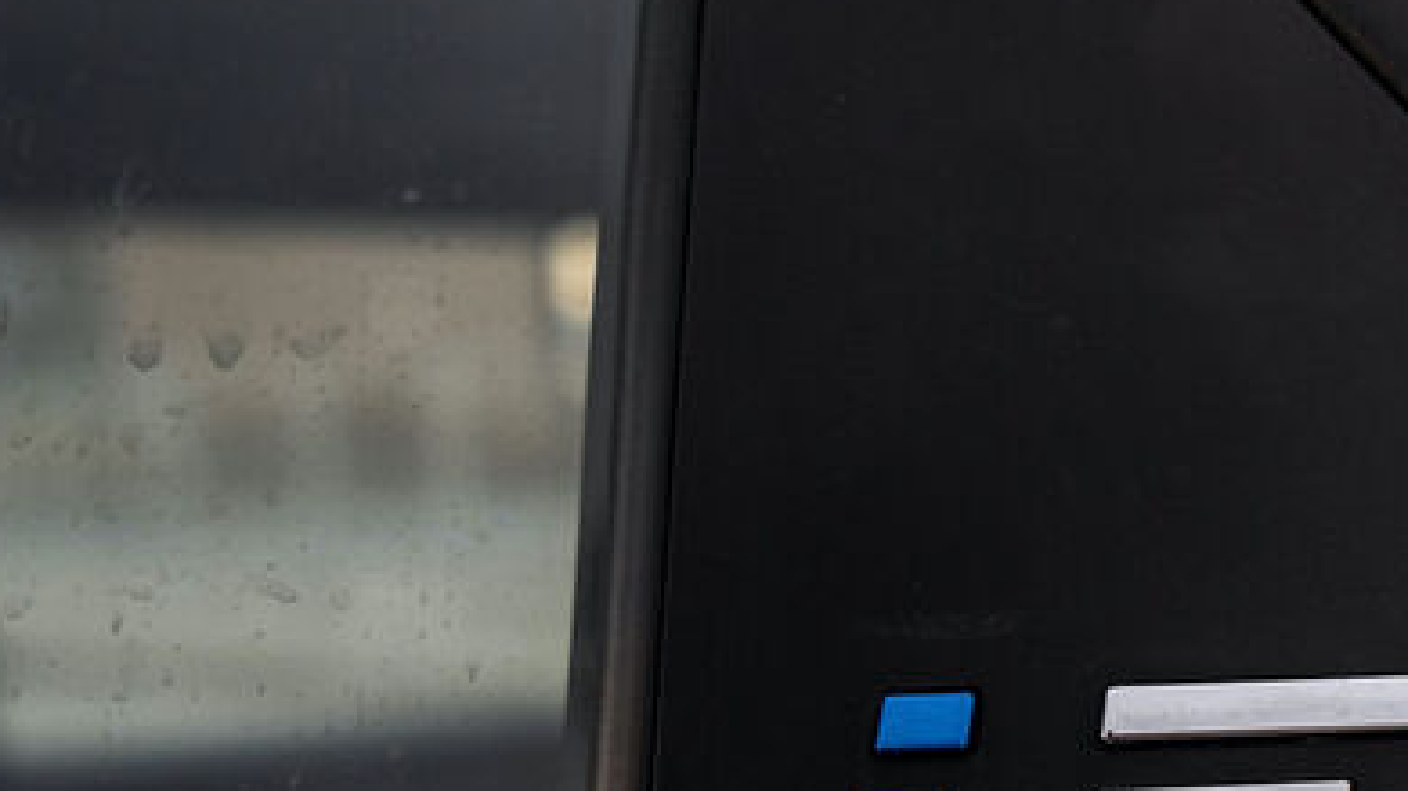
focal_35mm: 69
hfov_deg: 28.9
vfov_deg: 17.4
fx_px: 2575
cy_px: 596
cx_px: 1357
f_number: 3.2
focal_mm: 20.5
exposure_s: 1/640
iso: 400
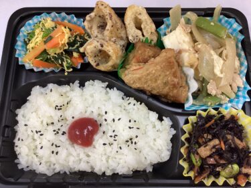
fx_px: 225
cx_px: 126
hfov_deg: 58.4
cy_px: 94
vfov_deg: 45.4
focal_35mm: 31
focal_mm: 3.3
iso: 160
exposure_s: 1/60
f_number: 2.4
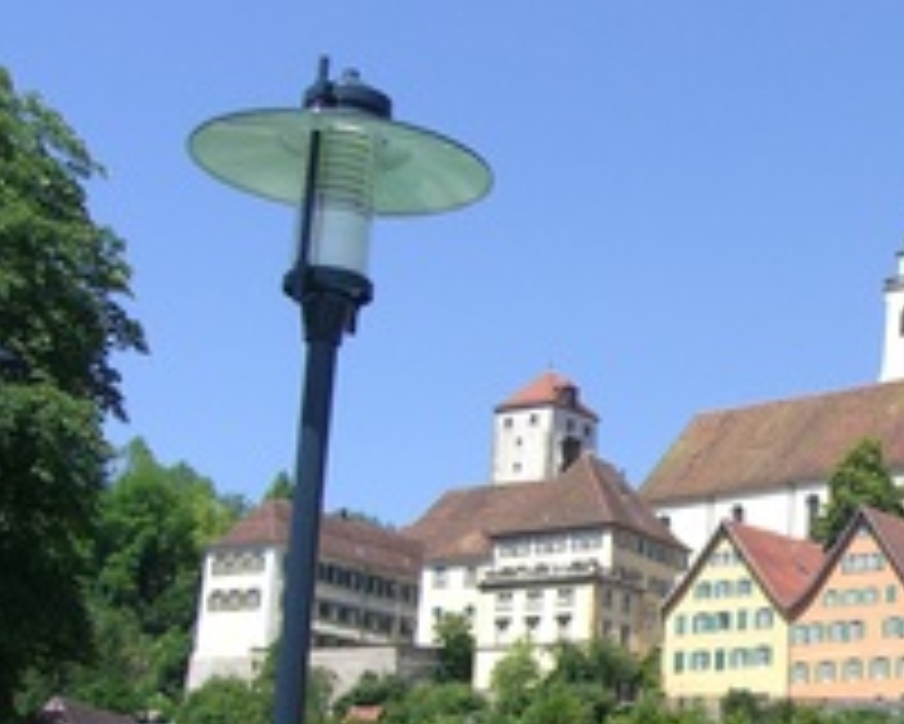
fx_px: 2463
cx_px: 974
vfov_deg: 16.6
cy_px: 605
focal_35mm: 92
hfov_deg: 20.0
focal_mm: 7.9
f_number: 4
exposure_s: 1/500
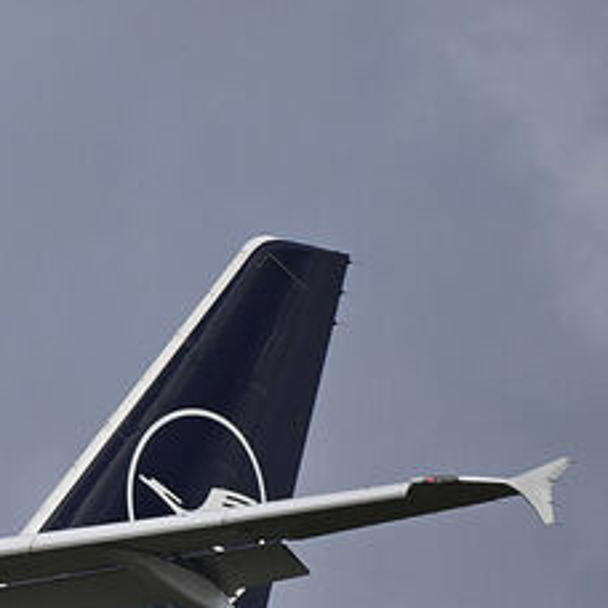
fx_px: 26906
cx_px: -560
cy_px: 673
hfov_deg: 1.3
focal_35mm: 1354
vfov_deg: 1.3
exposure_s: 1/1250
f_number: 4
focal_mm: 370
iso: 100
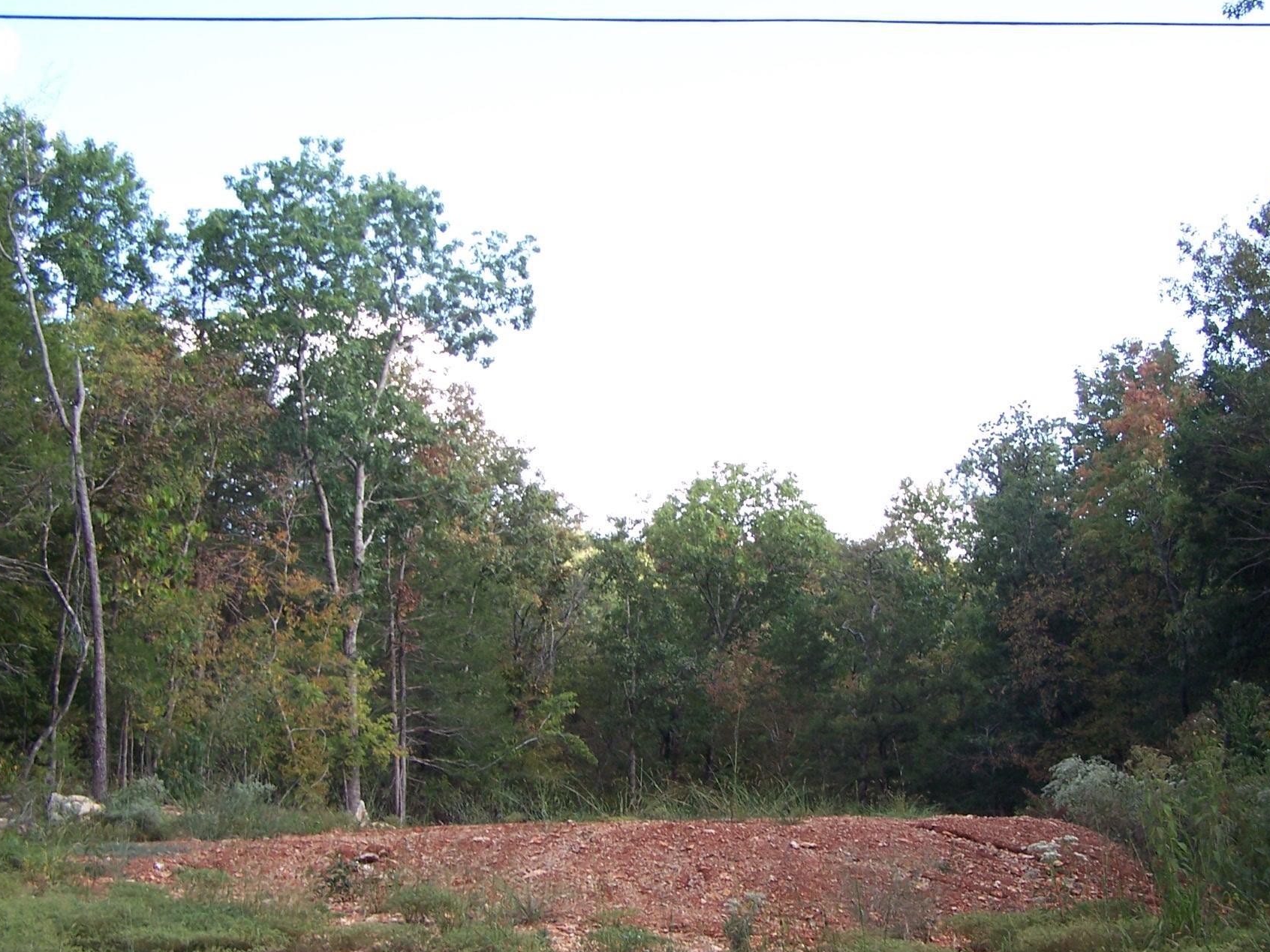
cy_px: 562
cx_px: 701
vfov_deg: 31.4
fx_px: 1688
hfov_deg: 41.2
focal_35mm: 46
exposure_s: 1/180
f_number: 2.8
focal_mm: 6.3
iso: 80
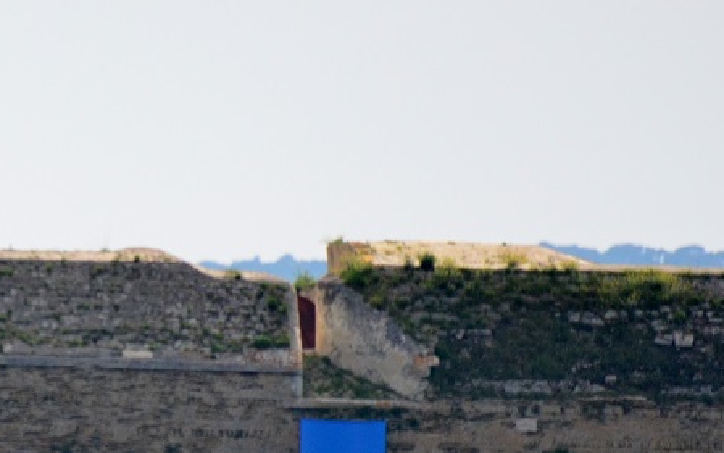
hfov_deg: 2.1
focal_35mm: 1018
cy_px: 365
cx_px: -14
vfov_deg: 1.3
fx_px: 20094
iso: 800
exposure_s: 1/4000
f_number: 5.6
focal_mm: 300
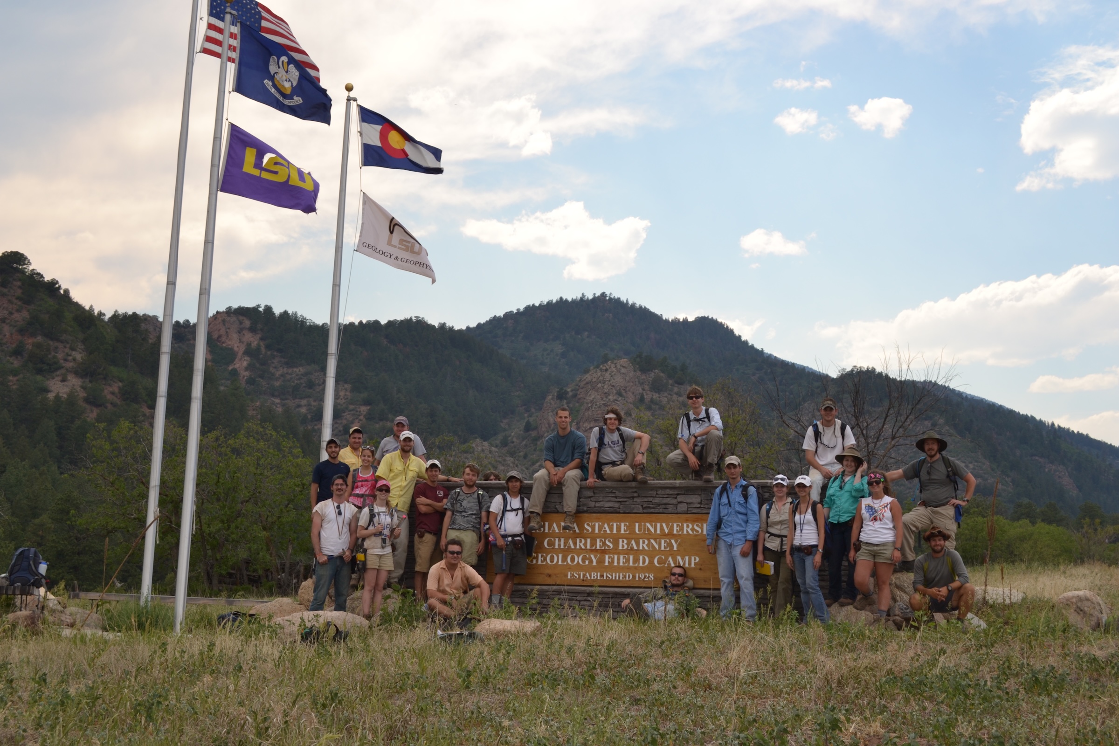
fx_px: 1352
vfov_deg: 30.8
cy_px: 373
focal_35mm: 44
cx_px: 560
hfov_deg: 45.0
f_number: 9
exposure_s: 1/200
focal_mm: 29
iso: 100
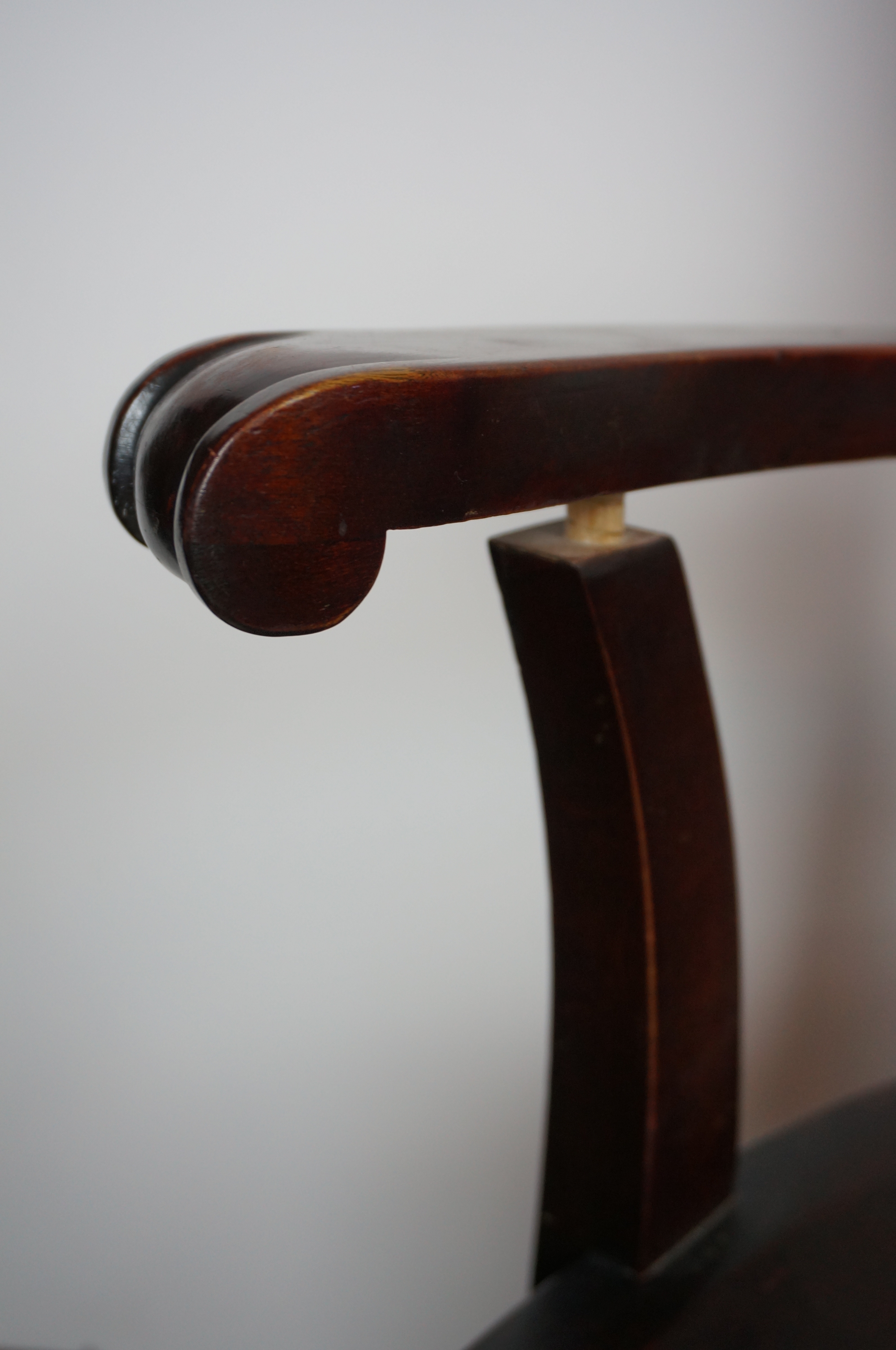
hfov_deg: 32.9
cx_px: 448
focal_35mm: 40
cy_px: 675
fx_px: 1515
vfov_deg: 48.0
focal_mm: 27
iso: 400
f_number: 4.5
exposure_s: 1/60
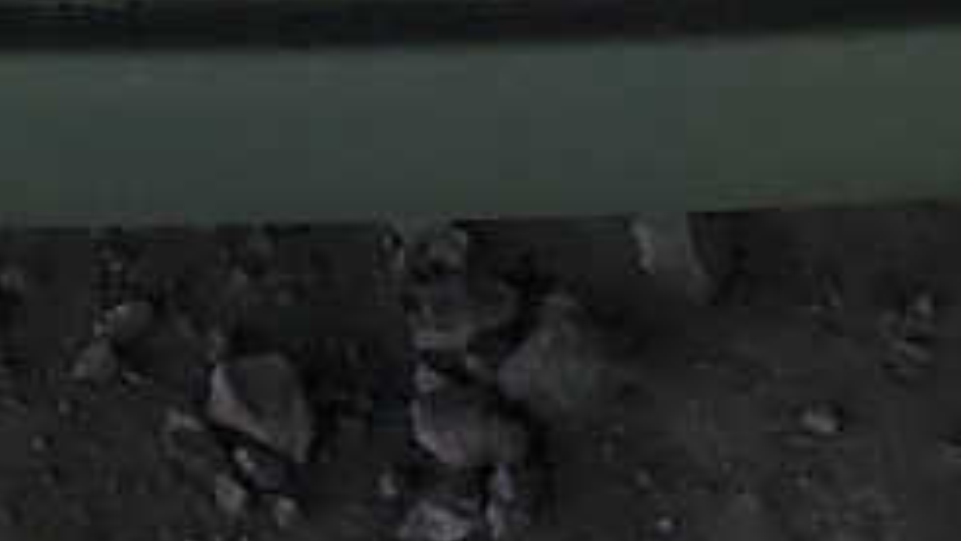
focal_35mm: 185
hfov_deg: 11.4
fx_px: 4716
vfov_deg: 5.6
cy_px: -1670
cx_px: -192
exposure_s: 1/2000
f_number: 1.5
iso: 50
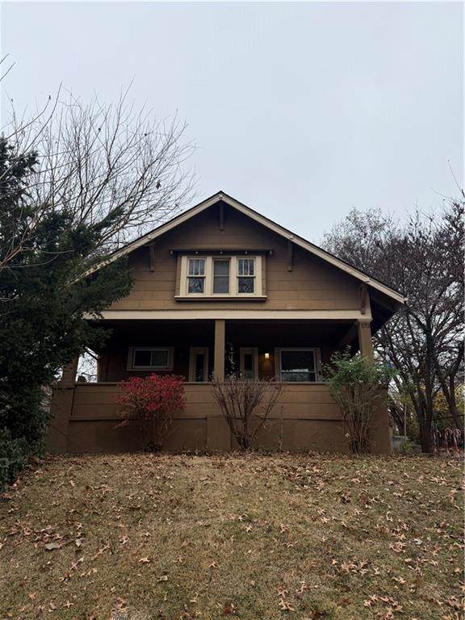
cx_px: 232
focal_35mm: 24
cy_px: 310
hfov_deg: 56.8
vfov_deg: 71.6
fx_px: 430
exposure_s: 1/1075
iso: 80
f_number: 1.78
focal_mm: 6.76
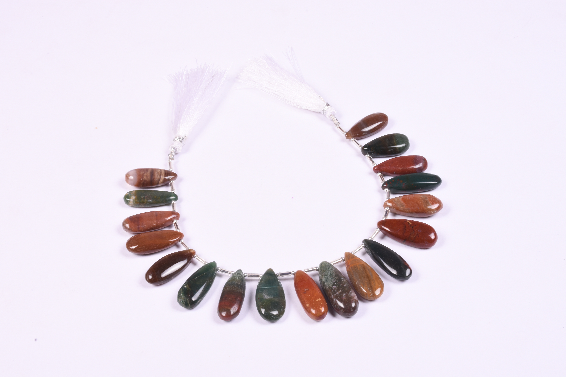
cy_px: 188
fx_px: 1226
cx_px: 283
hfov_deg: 26.0
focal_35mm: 78
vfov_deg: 17.5
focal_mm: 52
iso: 320
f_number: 25
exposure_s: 1/125
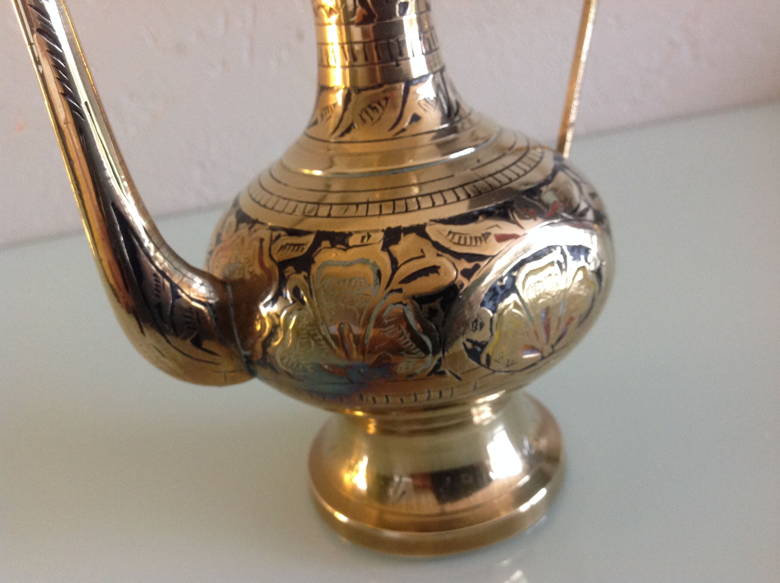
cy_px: 292
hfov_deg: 52.7
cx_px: 390
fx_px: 787
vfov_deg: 40.6
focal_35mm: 35
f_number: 2.4
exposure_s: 1/15
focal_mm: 4.28
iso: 250
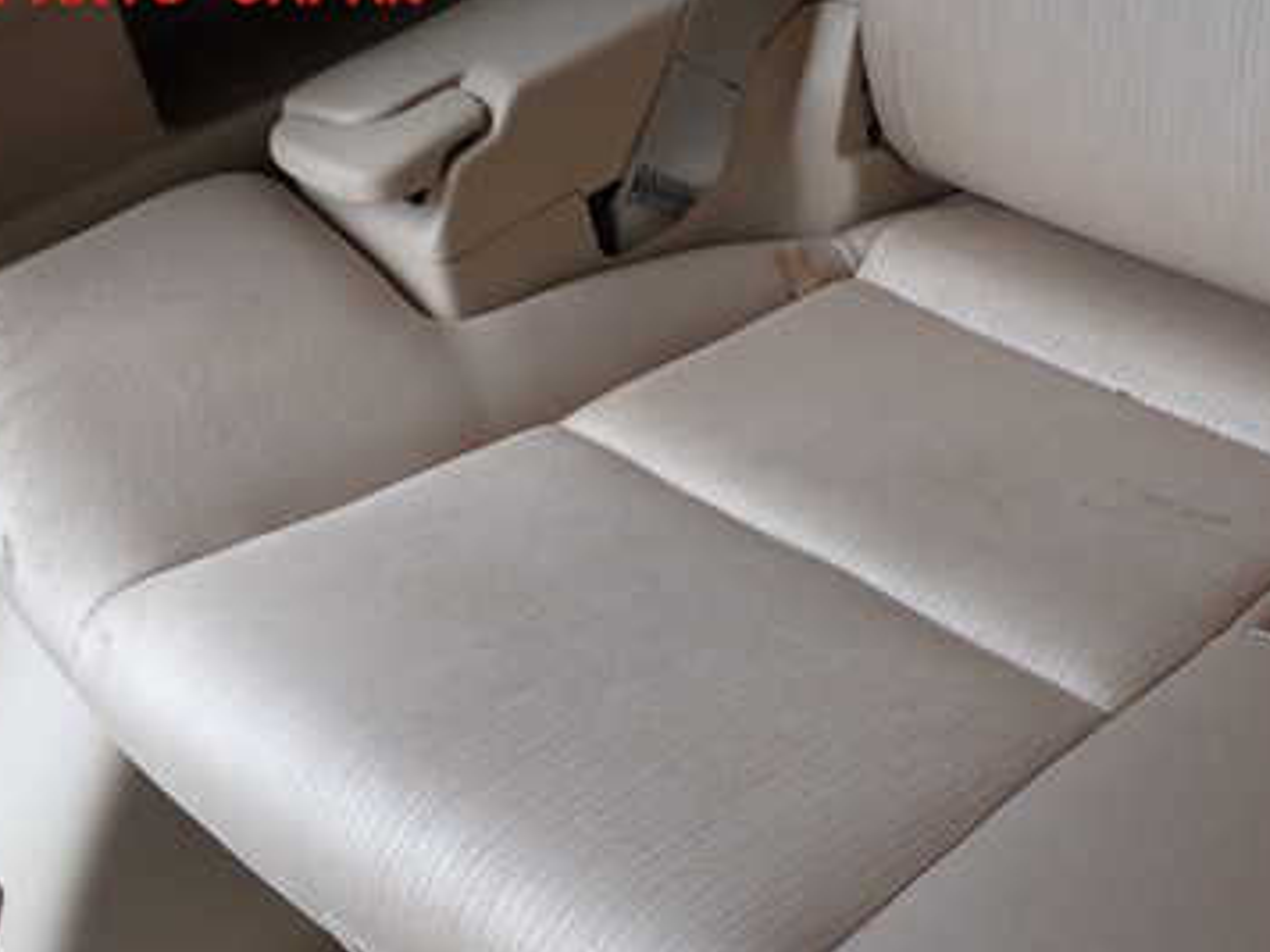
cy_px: 738
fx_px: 1981
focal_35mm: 54
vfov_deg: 26.6
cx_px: 845
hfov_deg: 35.2
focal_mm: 5.79
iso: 200
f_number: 2.4
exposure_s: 1/50
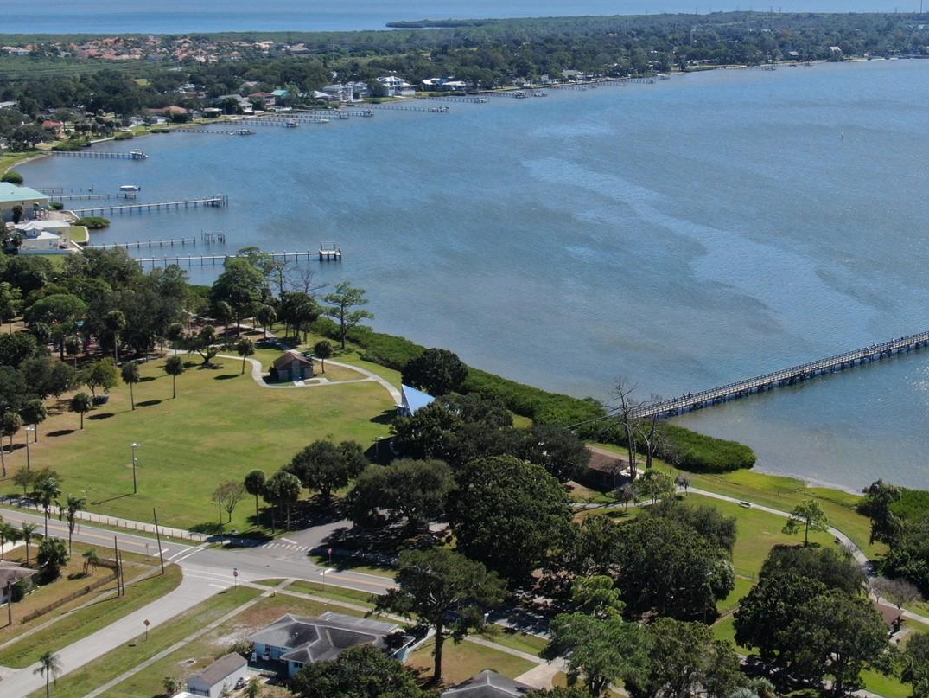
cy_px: 236
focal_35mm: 61
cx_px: 602
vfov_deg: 23.9
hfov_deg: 31.5
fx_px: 1638
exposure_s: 1/1000
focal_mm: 7.07
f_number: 3.5
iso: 100
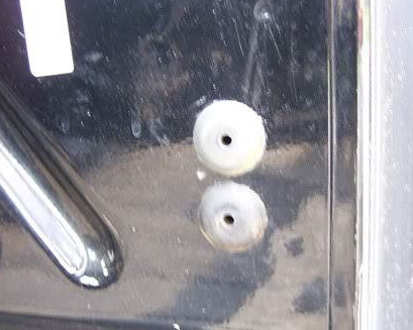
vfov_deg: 26.2
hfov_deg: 32.5
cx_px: 214
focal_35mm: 58
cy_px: 169
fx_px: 709
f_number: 2.8
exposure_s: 1/20
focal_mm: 6.3
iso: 160
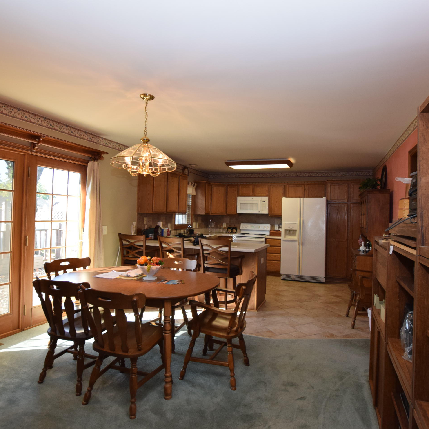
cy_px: 209
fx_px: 280
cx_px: 230
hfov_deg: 74.7
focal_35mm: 20
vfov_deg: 74.8
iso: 800
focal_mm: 10
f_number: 5
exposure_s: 1/100
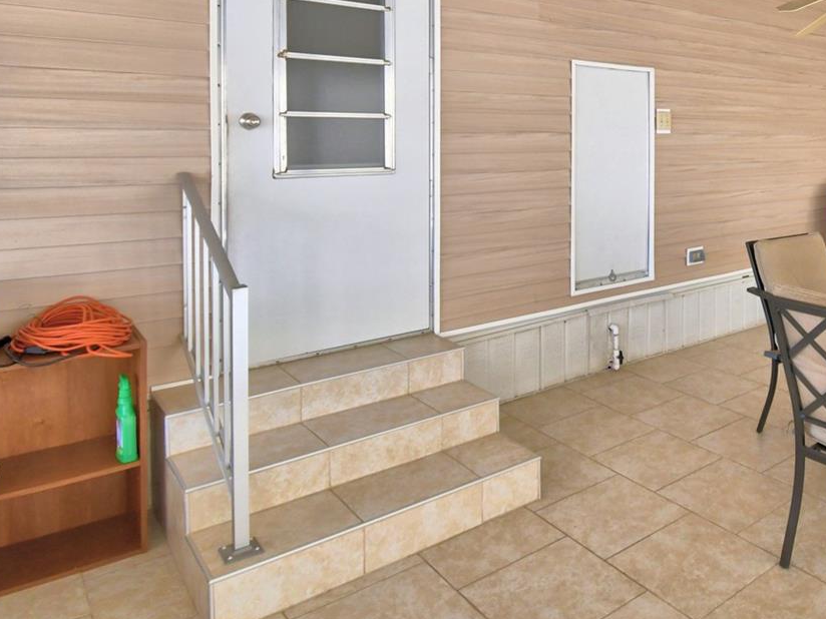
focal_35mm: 28
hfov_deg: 57.3
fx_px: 668
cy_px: 146
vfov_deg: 47.7
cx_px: 693
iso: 400
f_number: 4.5
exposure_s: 1/100
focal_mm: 10
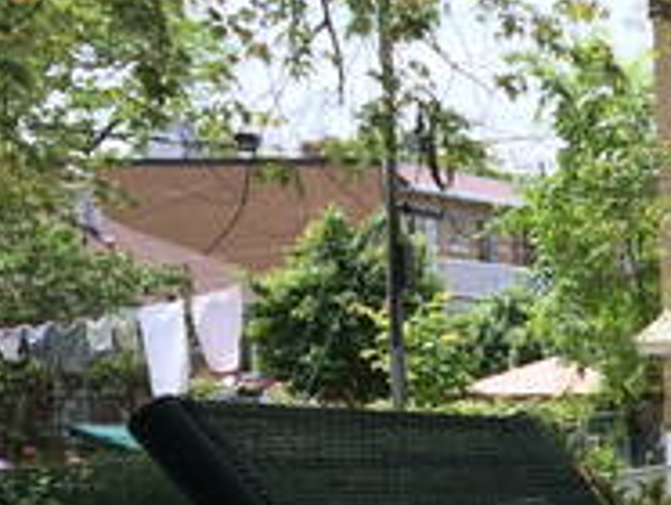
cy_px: 725
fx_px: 2387
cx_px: 1288
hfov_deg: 13.9
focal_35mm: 123
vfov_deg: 11.6
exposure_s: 1/760
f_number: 2.2
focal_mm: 4.15
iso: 32
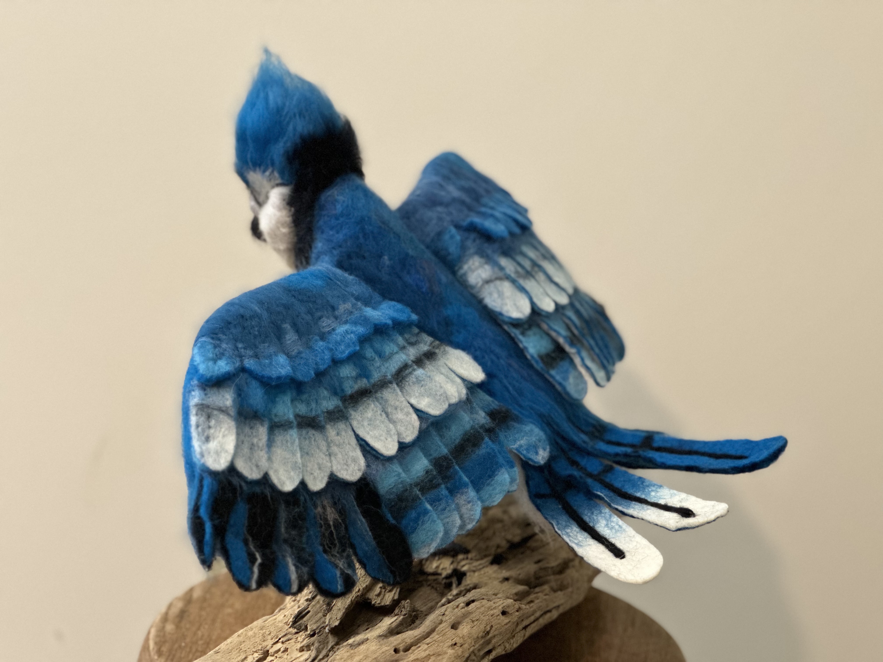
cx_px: 442
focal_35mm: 77
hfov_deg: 25.3
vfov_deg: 19.1
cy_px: 331
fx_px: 1964
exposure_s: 1/24
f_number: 2.8
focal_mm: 9
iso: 400
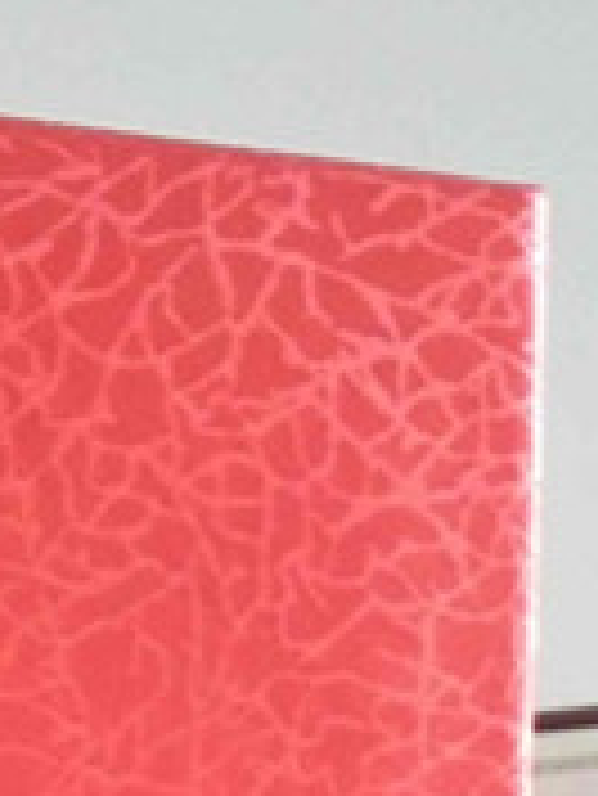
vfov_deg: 13.0
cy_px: 1596
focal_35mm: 131
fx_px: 3014
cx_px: -679
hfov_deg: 10.3
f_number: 2
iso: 160
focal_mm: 3.8
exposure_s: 1/33.3
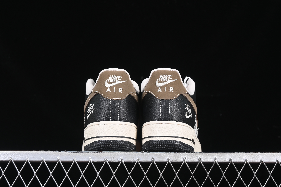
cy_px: 94
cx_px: 140
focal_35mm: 75
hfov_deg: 27.0
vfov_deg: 18.2
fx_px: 585
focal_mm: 50
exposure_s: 1/60
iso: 160
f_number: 7.1
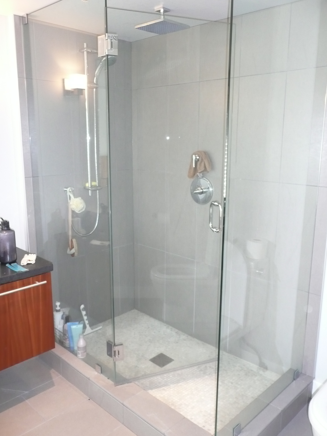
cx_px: 164
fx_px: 378
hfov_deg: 46.8
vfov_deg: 60.0
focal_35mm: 30
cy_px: 218
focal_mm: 4.9
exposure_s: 1/30
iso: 320
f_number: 3.4
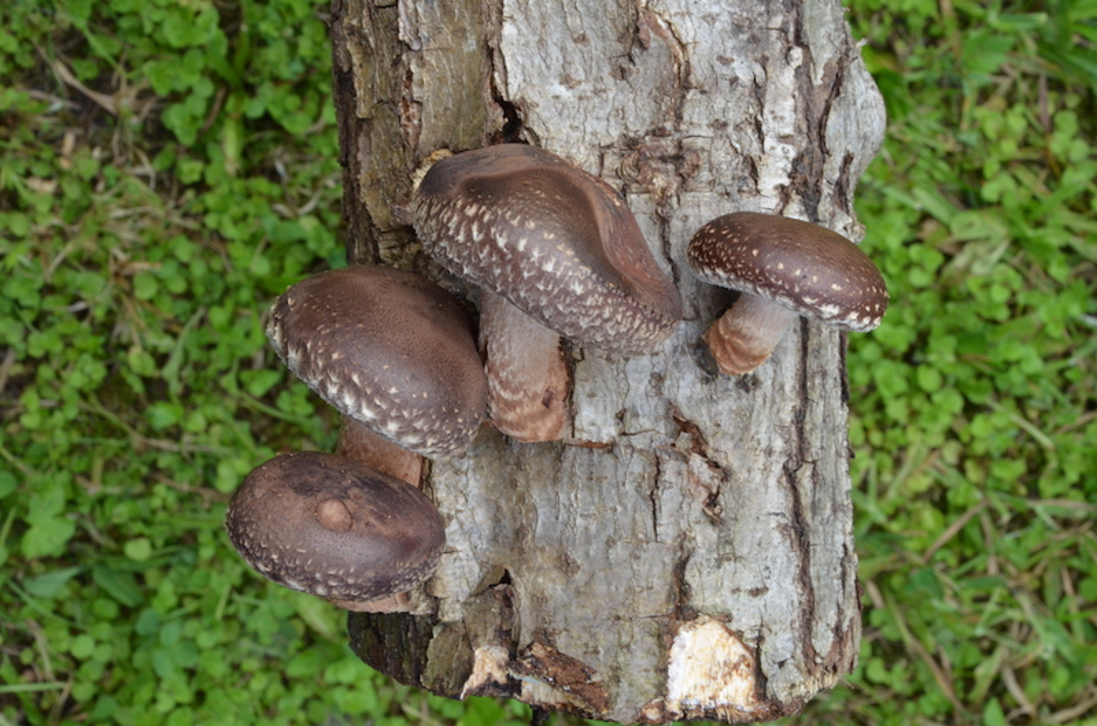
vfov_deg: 17.4
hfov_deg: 26.0
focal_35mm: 78
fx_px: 2372
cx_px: 548
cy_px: 363
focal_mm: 52
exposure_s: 1/100
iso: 1000
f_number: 18
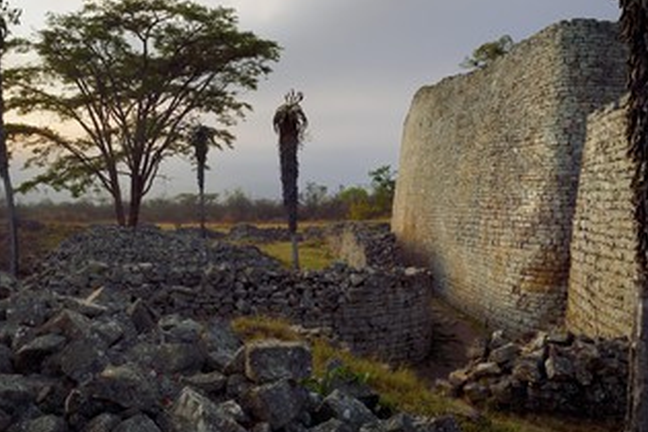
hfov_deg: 58.6
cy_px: 200
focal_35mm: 32
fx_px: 576
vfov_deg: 41.1
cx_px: 294
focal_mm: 24
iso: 400
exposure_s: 1/125
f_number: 18
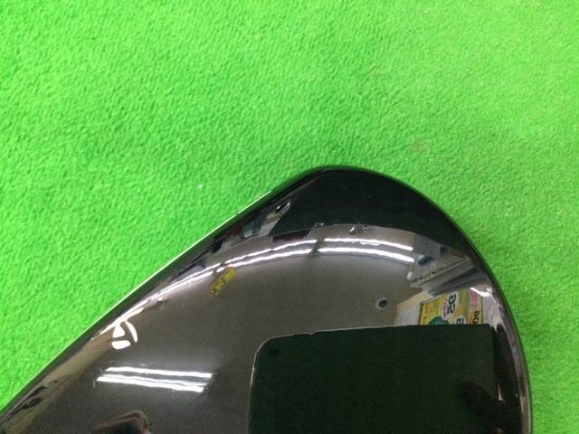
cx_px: 290
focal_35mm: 31
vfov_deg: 45.4
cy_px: 217
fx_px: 519
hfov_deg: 58.4
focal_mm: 3.3
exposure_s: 1/20
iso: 200
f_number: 2.4
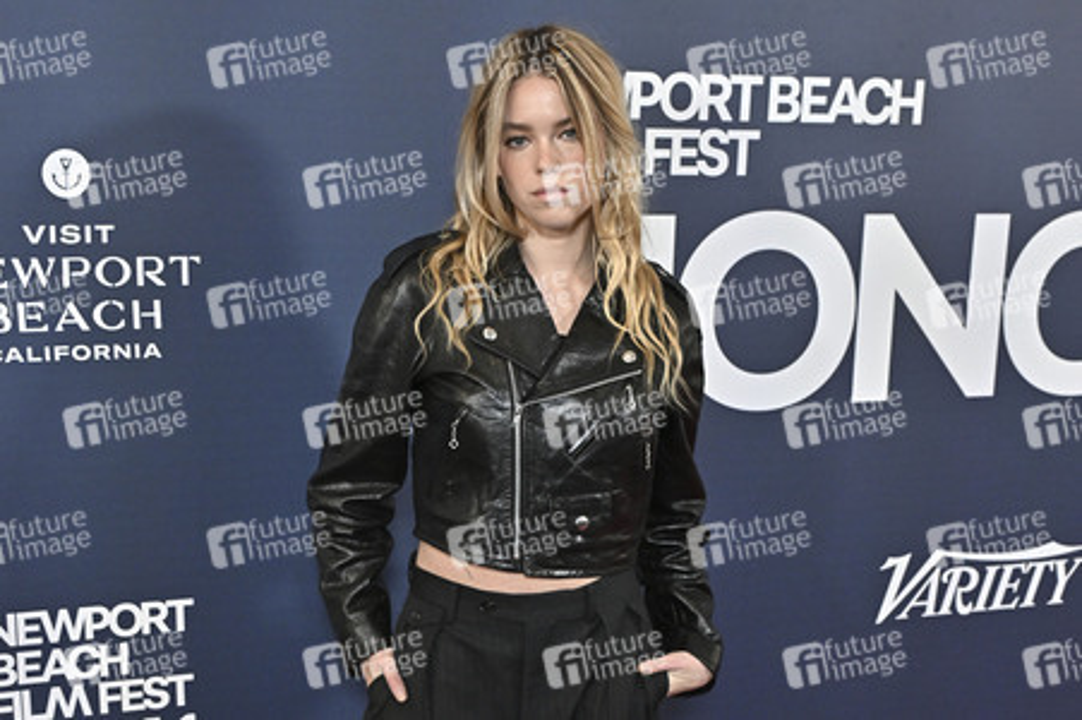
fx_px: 1231
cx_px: 541
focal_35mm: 41
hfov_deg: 47.4
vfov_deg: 32.6
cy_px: 360
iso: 2500
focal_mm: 41
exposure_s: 1/320
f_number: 5.6
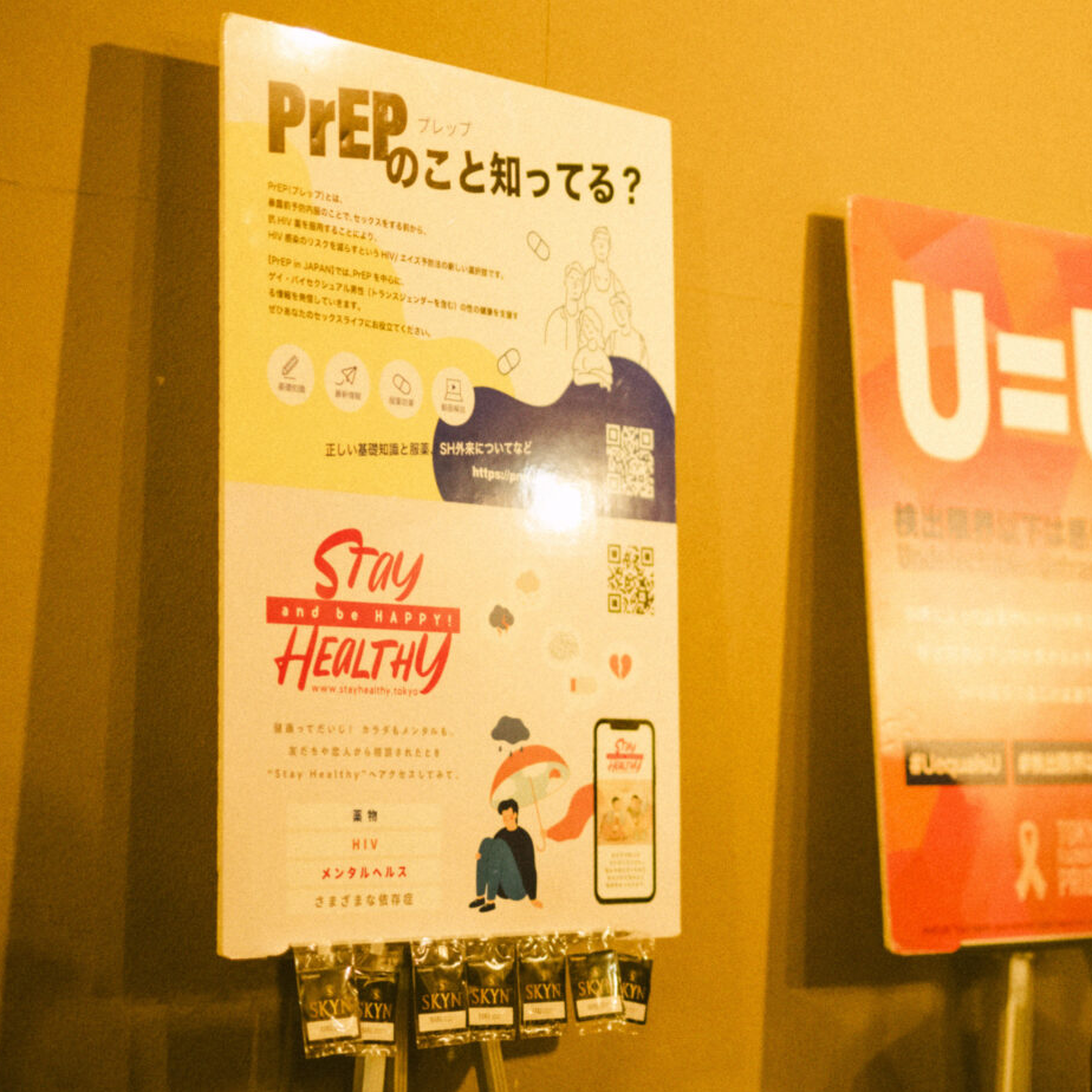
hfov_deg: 18.6
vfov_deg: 18.9
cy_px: 589
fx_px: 3284
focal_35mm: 92
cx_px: 957
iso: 2500
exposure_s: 1/200
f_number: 1.6
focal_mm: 50
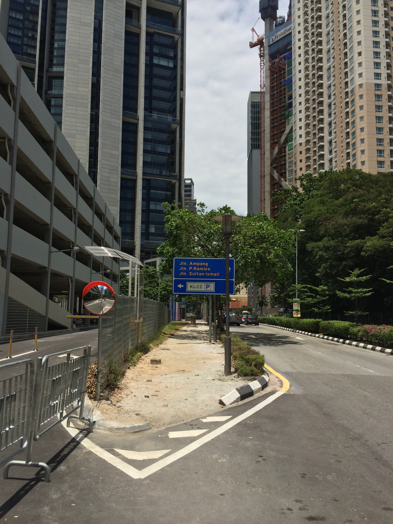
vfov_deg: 60.0
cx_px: 196
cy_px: 262
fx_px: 454
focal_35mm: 30
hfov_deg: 46.8
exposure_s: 1/4566
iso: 40
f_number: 2.2
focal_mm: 4.12
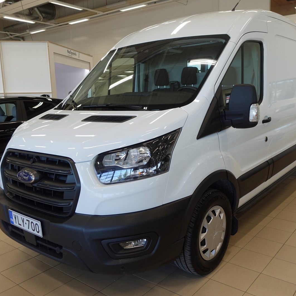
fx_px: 300
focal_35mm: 31
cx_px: 181
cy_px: 148
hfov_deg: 52.1
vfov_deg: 52.5
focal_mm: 9.4
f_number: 2.8
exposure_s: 1/80
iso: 125
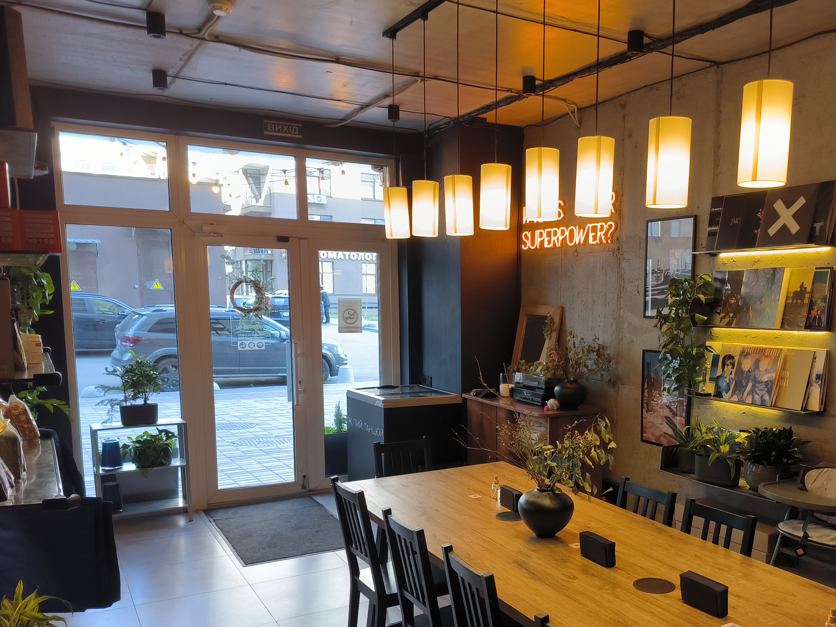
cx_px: 547
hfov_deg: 55.8
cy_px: 398
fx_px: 773
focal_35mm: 32
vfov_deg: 43.7
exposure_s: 1/50
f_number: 1.7
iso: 213
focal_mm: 5.24
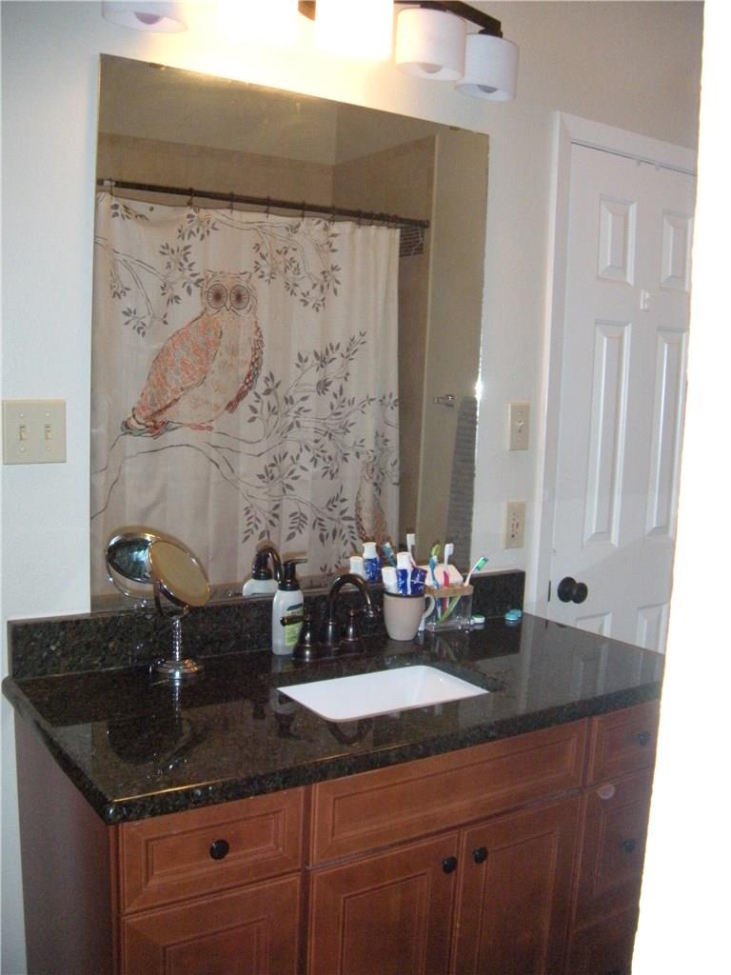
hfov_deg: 40.7
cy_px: 488
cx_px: 366
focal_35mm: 35
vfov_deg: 52.6
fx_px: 985
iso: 400
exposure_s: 1/60
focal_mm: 5.9
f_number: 3.8
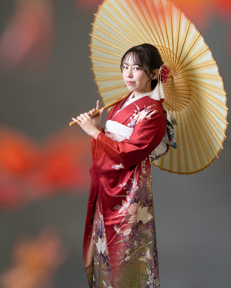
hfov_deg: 26.2
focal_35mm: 58
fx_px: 496
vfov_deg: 32.4
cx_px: 115
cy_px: 114
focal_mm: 51
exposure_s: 1/125
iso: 125
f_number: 2.8
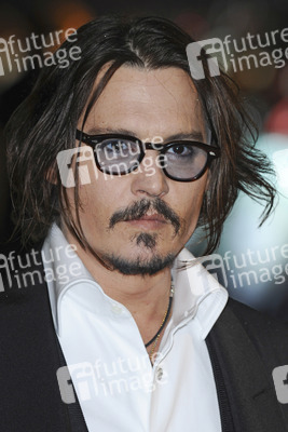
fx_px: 3597
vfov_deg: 6.9
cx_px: 144
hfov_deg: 4.6
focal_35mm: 300
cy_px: 216
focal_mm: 200
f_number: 5
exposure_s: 1/160
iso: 400
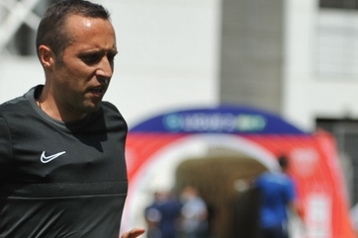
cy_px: 397
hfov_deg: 4.4
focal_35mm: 464
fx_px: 4612
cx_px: 63
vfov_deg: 2.9
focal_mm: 105
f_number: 2.8
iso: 200
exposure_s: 1/5000
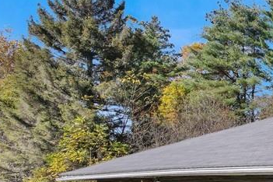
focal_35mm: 68
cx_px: 414
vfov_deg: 19.5
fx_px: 516
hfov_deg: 23.5
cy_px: 178
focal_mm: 8.38
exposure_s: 1/640
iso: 160
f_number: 2.8
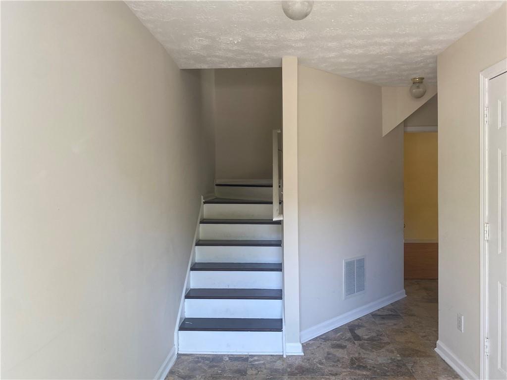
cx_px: 254
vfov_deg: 53.1
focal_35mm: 26
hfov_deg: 67.3
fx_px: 381
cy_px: 190
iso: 80
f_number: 1.8
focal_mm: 4.25
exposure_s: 1/121
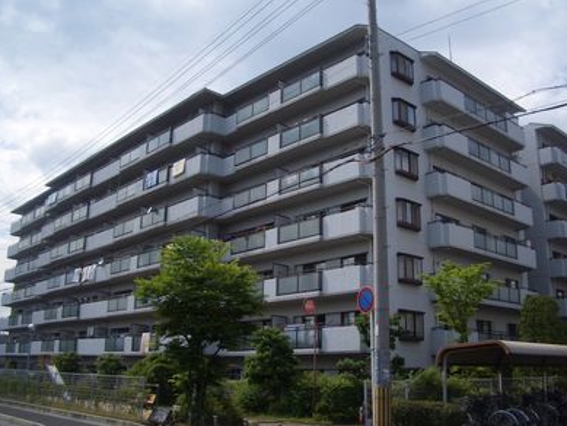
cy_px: 216
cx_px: 284
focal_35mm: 36
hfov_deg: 51.3
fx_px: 590
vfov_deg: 39.7
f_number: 2.6
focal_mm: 5.8
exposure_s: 1/1000
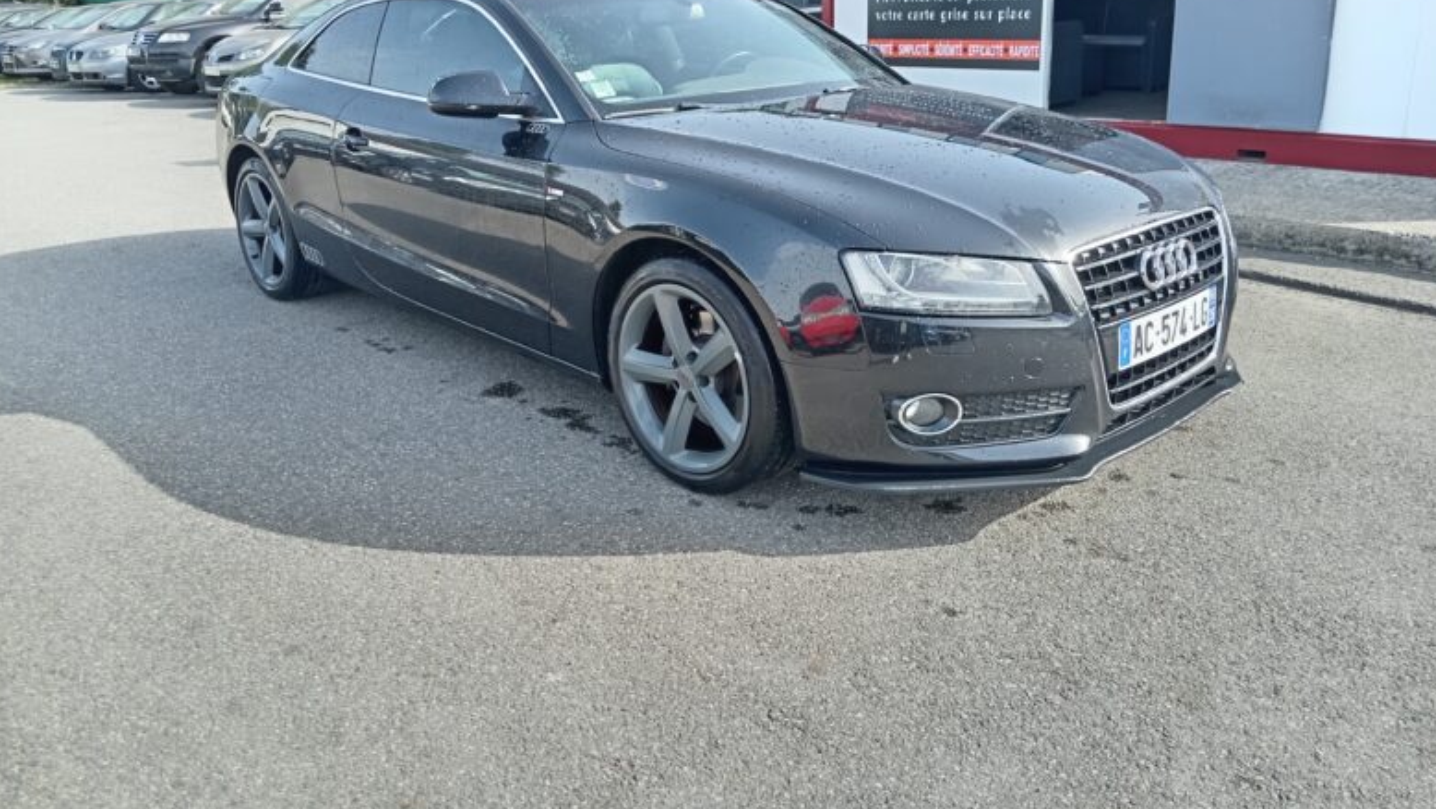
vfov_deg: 41.3
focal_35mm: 28
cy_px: 320
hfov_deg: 67.9
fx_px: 1066
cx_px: 722
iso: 102
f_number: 1.8
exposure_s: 1/144
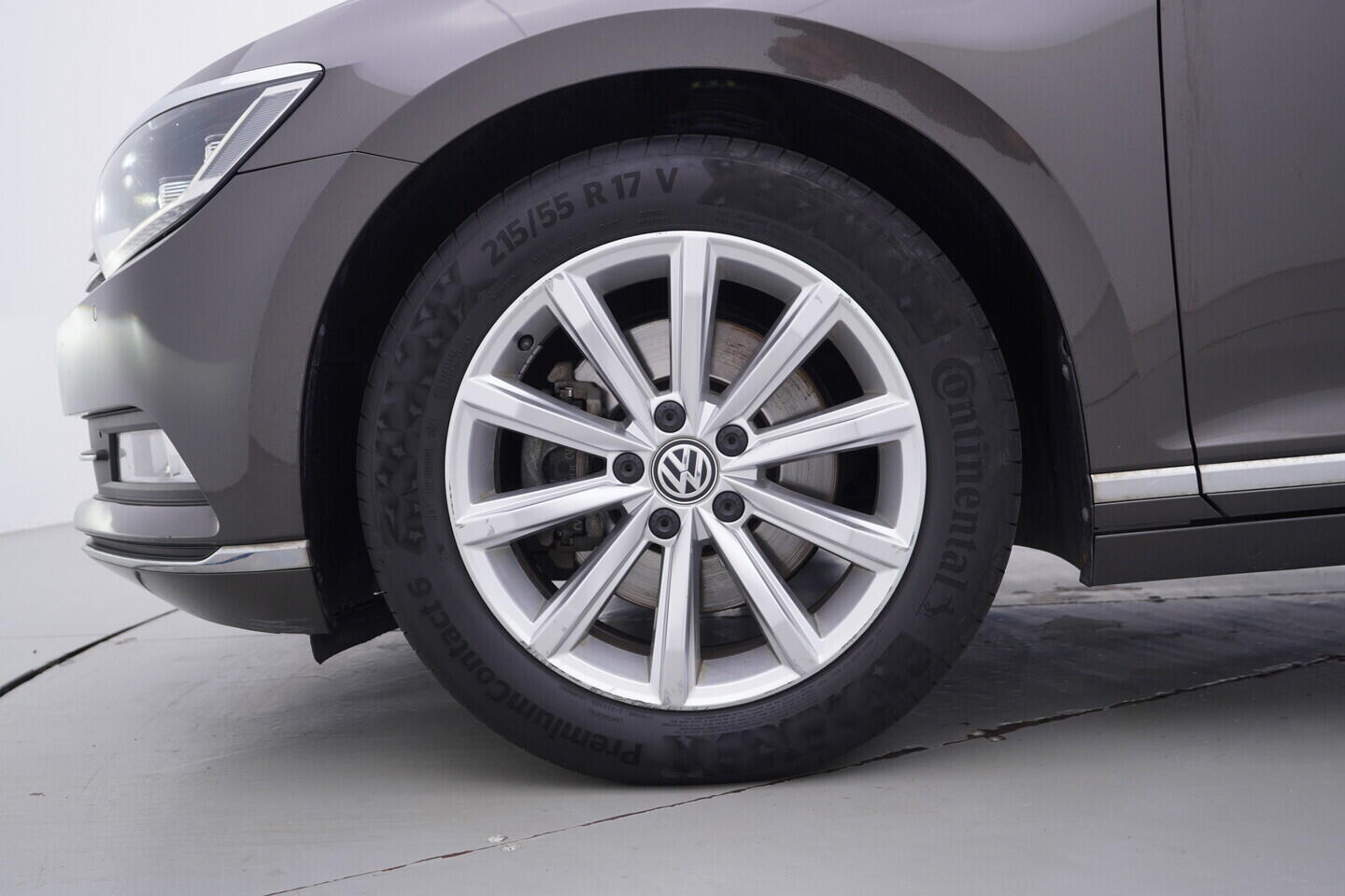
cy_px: 448
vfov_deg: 36.9
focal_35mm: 36
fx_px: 1345
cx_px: 672
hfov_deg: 53.1
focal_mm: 24
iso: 125
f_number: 4
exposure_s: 1/60
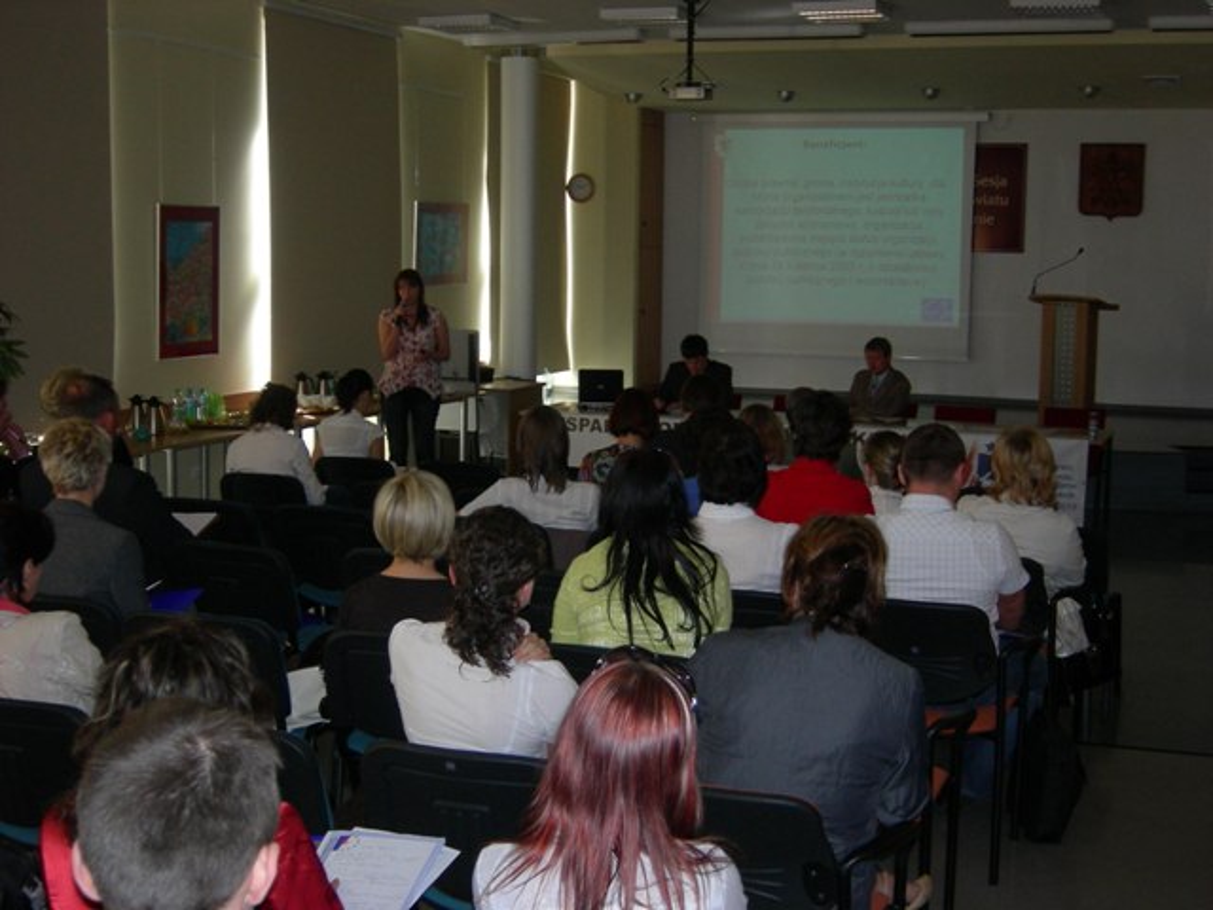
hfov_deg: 38.2
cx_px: 606
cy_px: 455
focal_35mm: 50
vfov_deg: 29.1
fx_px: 1752
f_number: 3.1
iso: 157
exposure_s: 1/60.1
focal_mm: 10.4
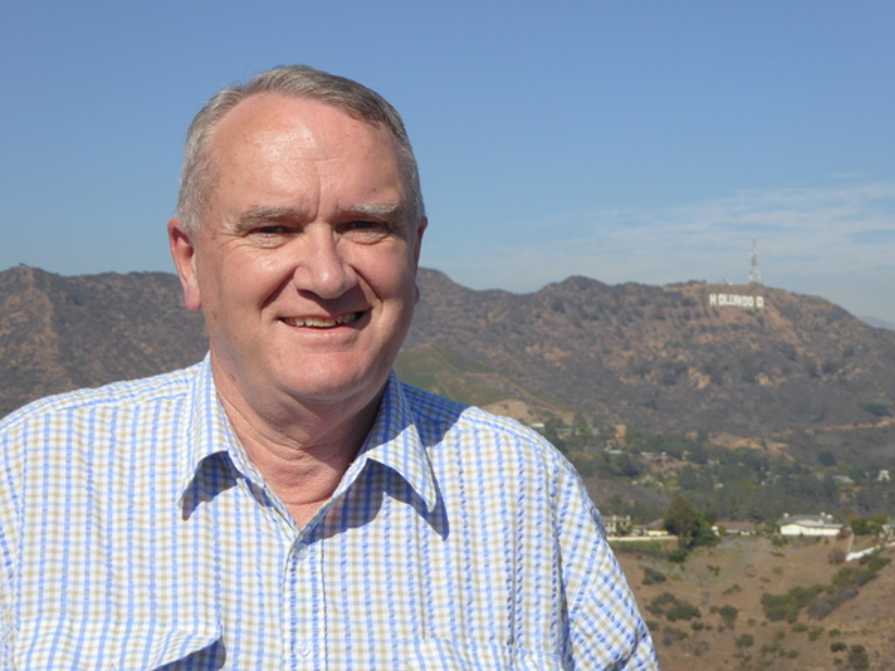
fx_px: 1939
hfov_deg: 26.0
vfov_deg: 19.6
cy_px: 336
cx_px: 448
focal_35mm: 75
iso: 100
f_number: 4.5
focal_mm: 12.5
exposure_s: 1/1000
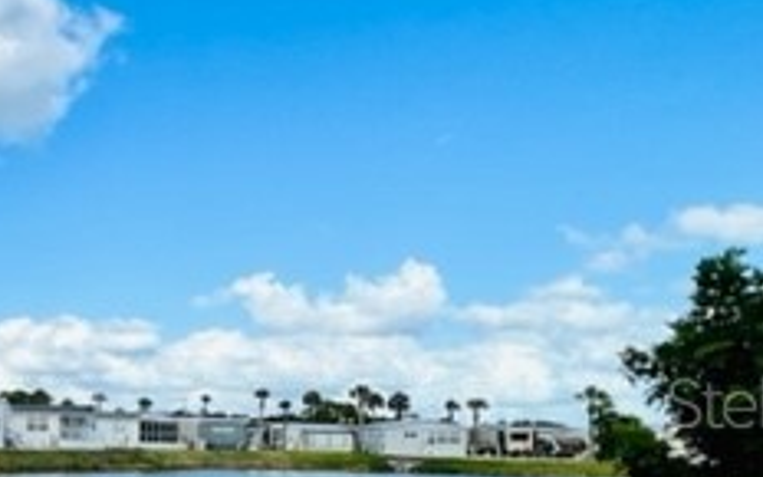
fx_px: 790
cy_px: 401
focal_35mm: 38
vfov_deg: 32.4
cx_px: -76
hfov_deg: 41.2
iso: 32
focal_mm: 1.57
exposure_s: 1/2096
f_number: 1.8
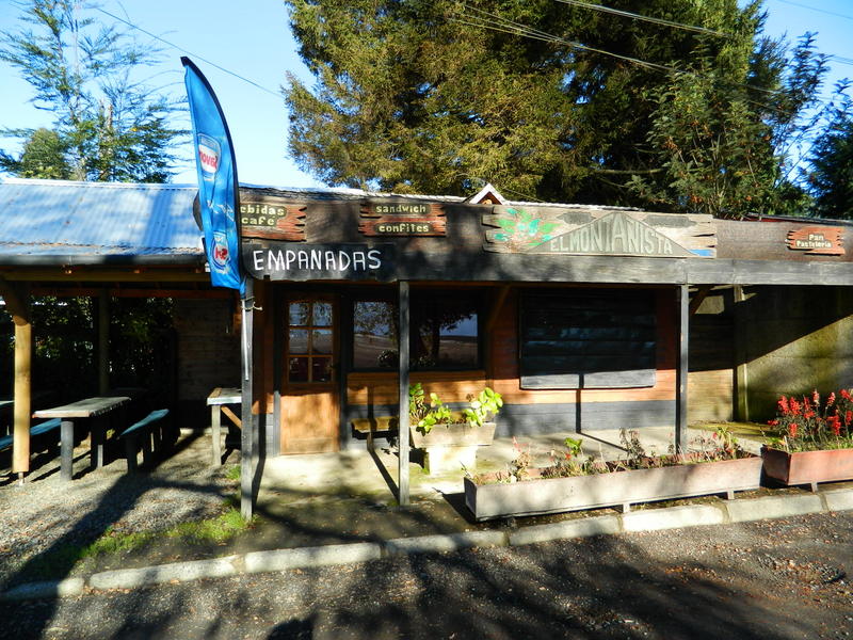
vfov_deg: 54.9
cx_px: 426
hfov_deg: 69.4
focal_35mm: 25
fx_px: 616
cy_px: 320
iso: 80
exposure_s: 1/250
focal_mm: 4.5
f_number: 3.1
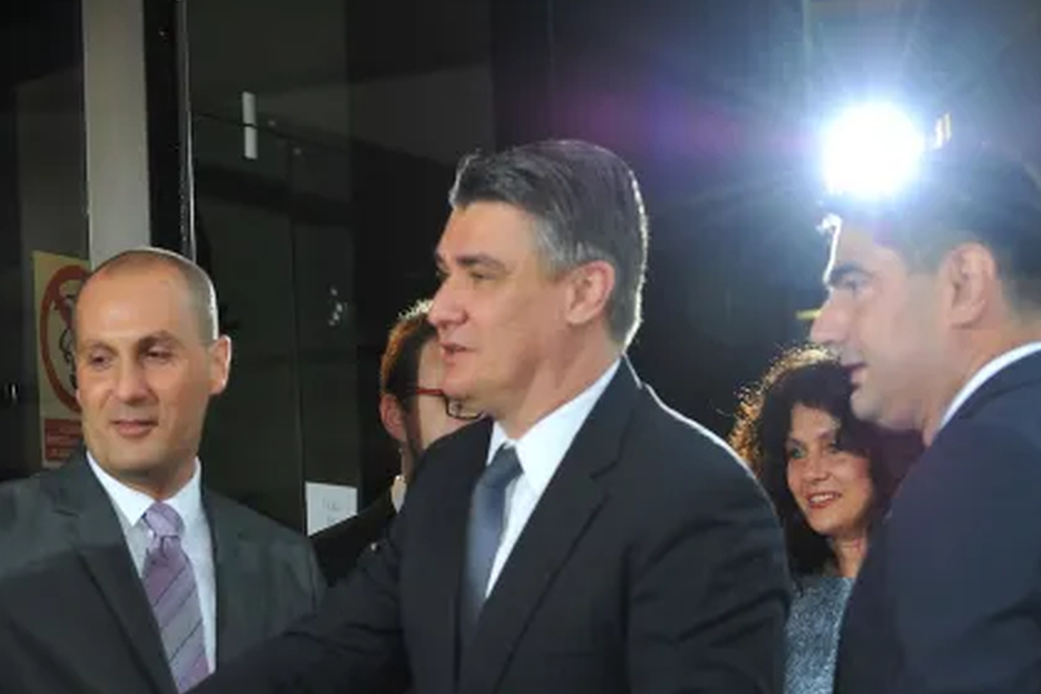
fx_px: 4077
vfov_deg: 9.7
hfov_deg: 14.5
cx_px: 426
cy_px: 570
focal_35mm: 141
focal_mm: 78
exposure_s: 1/320
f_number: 5.6
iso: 800
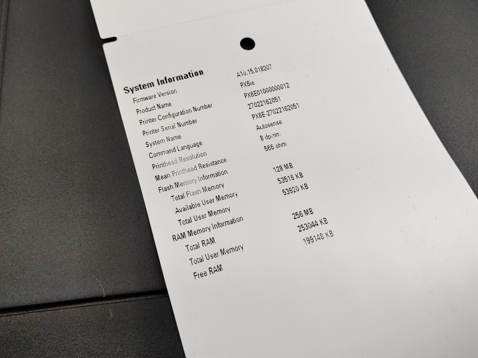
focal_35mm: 36
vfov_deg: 39.7
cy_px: 179
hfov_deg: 51.4
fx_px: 497
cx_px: 239
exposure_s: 1/505
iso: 50
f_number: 1.8
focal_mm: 4.36
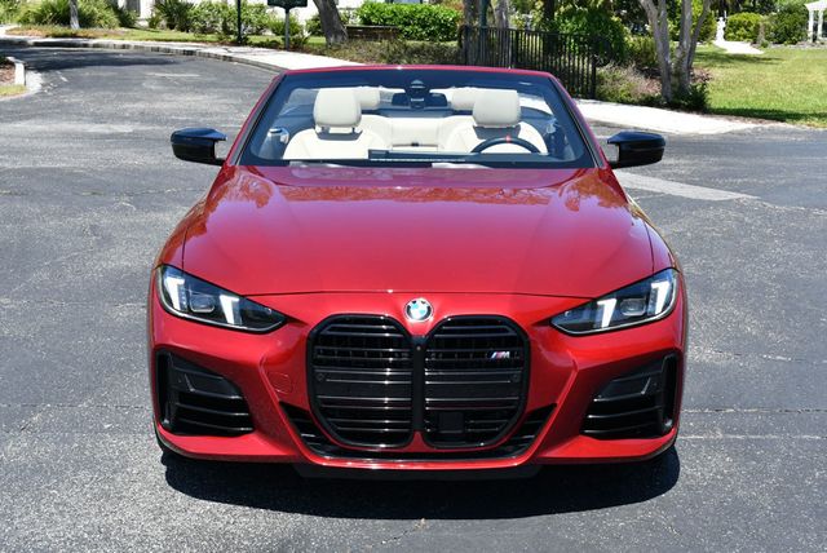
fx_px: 1472
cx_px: 414
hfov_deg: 31.4
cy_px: 276
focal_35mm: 64
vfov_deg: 21.3
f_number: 8
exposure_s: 1/250
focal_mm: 32
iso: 140
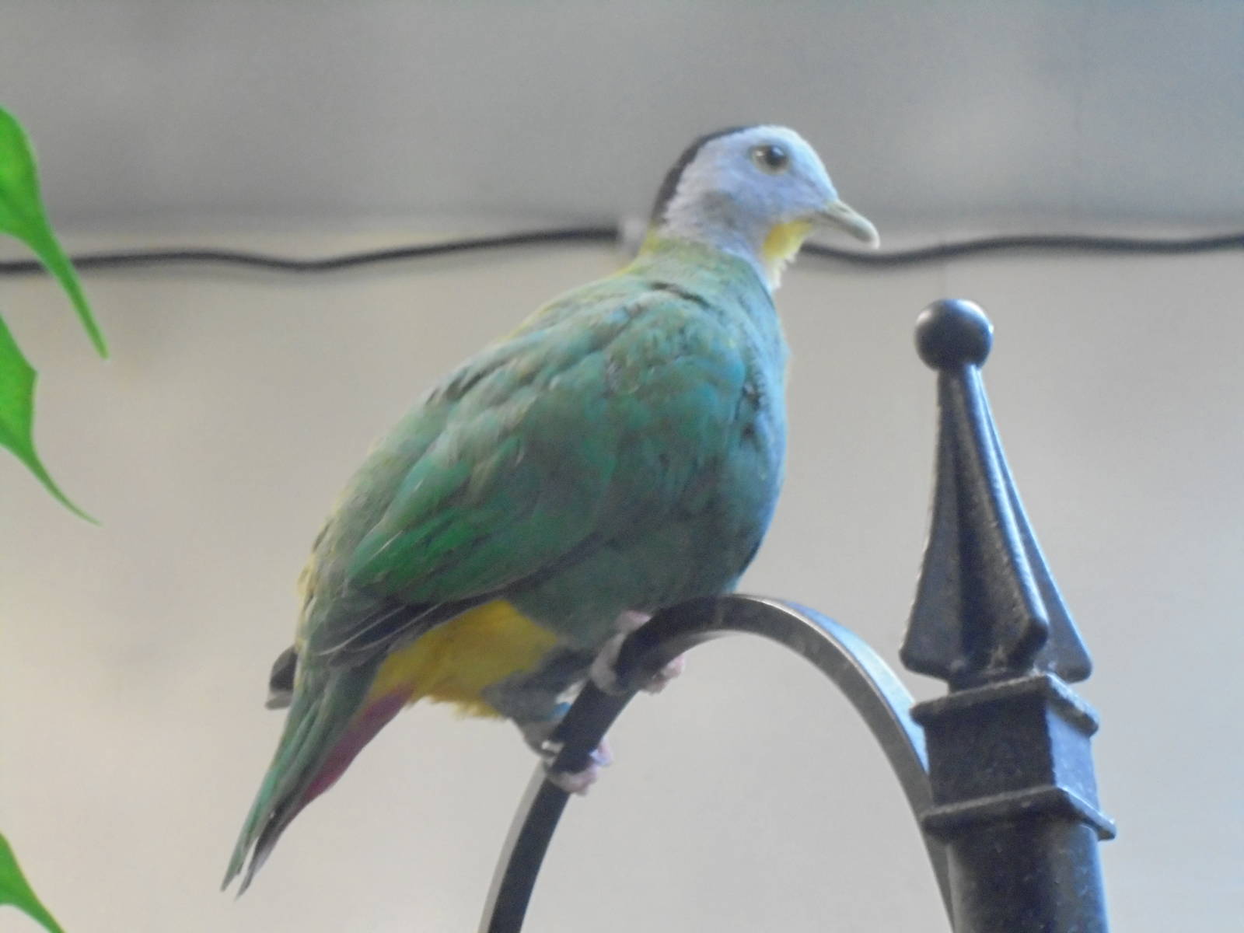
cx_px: 622
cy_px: 466
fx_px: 4384
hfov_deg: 16.1
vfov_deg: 12.1
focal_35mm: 122
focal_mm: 21.8
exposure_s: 1/20
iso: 800
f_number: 5.6
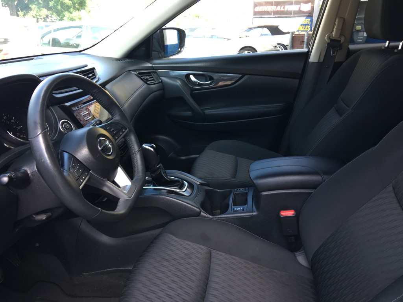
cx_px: 202
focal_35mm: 29
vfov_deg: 48.2
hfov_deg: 61.7
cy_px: 151
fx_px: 338
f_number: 2.2
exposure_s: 1/60
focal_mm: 4.15
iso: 32
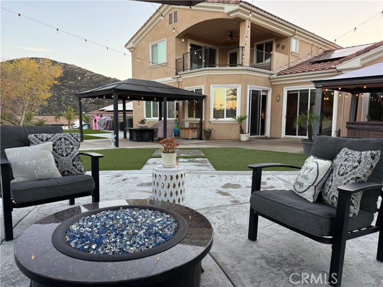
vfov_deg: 56.8
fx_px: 266
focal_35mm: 24
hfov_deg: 71.6
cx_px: 192
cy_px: 144
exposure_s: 1/240
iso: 125
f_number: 1.78
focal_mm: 6.76
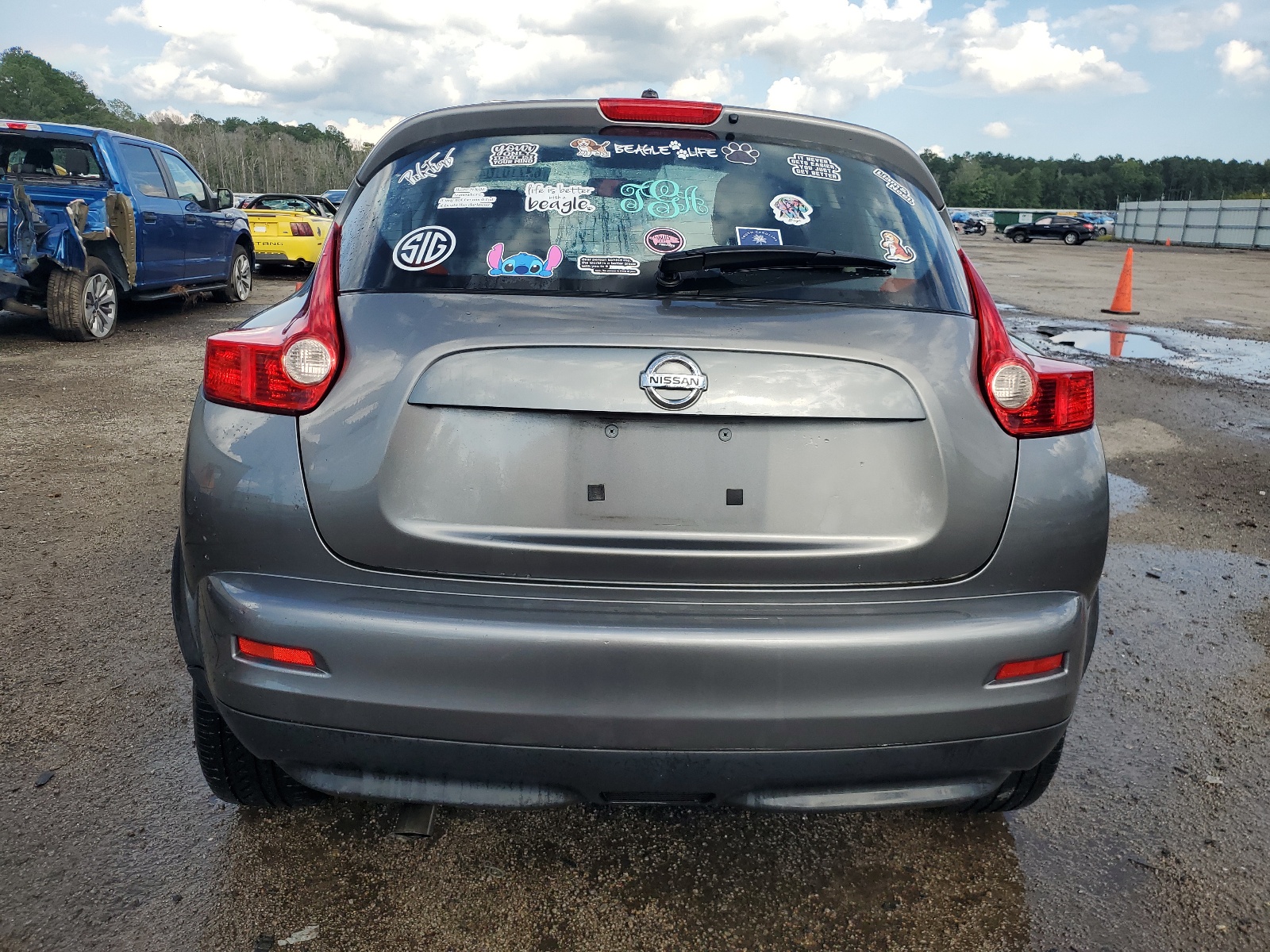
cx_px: 635
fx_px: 954
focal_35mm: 26
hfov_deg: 67.3
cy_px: 476
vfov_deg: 53.1
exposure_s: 1/2000
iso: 50
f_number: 1.5
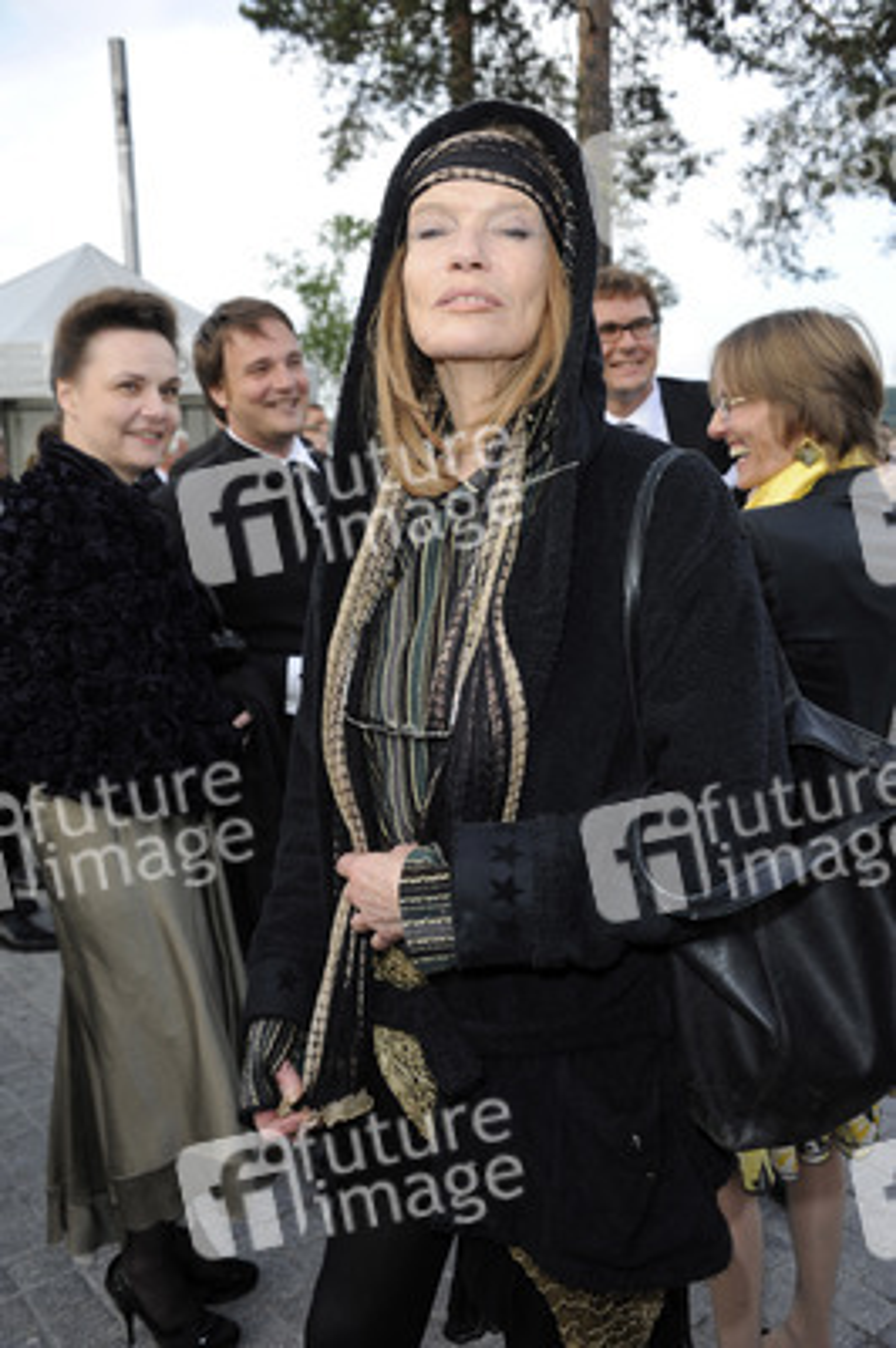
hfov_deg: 41.0
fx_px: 1197
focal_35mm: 32
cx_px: 448
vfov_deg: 58.8
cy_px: 674
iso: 320
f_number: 6.3
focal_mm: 32
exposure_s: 1/200
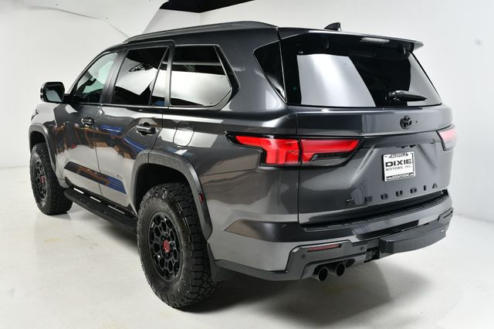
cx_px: 247
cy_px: 164
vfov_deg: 36.8
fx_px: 494
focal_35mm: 36
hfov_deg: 53.2
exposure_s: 1/160
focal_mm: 24
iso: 100
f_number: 9
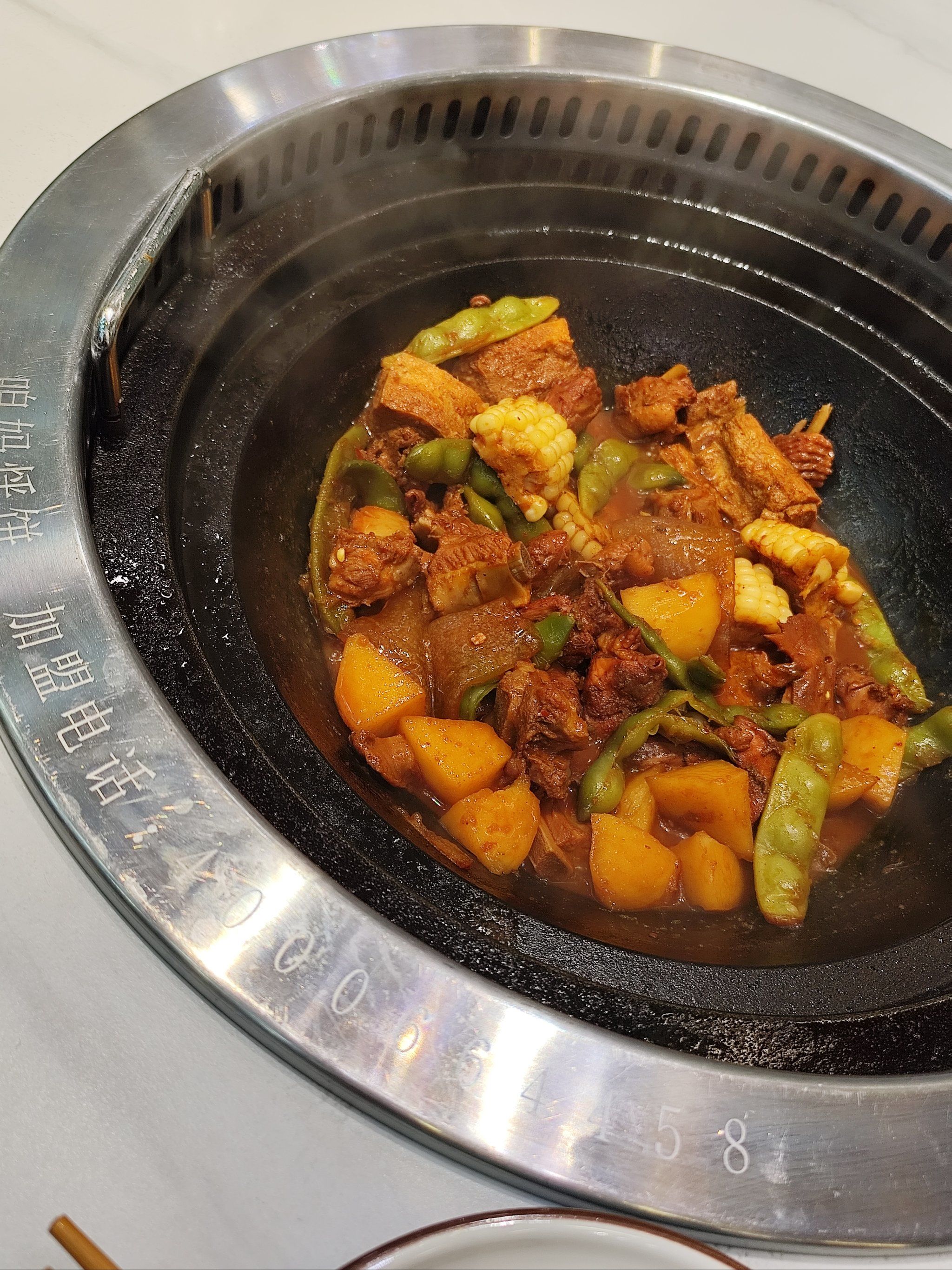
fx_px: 1173
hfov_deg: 44.2
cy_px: 635
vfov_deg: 56.8
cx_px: 476
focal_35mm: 32
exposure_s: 1/100
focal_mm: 6.19
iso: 80
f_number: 1.65
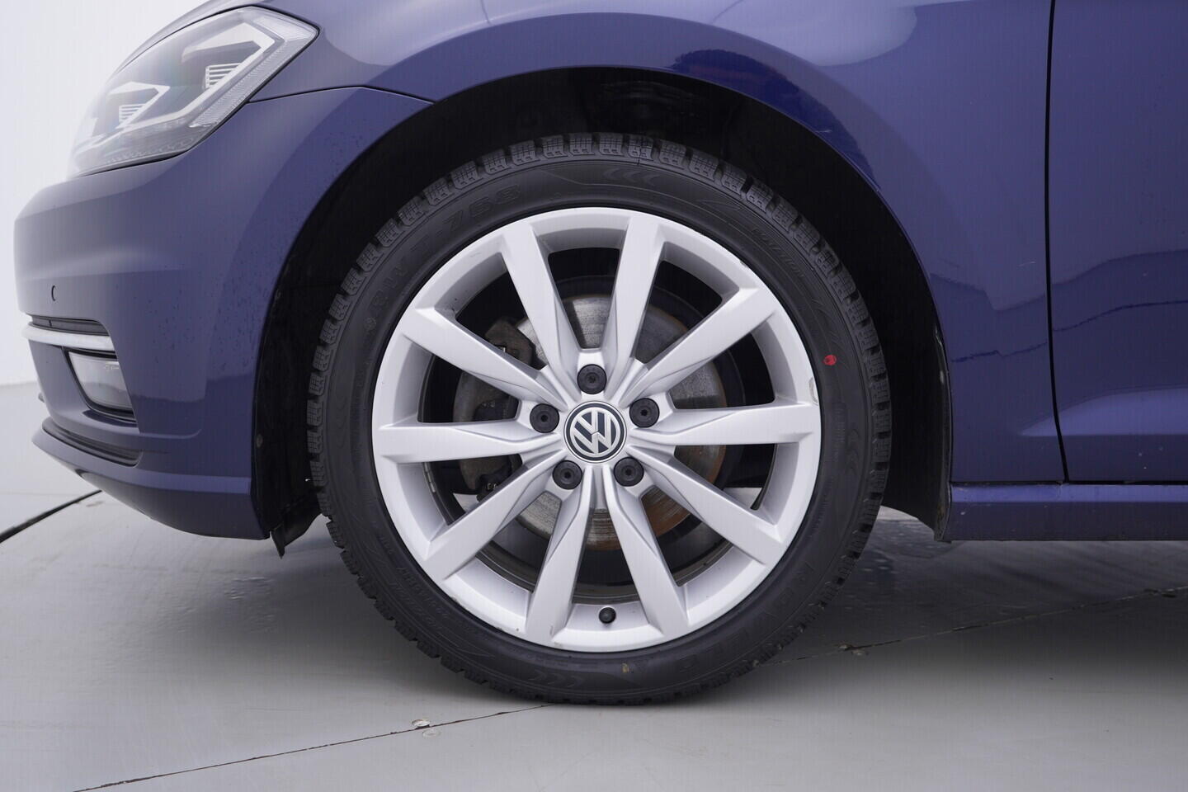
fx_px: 1188
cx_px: 594
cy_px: 396
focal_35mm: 36
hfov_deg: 53.1
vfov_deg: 36.9
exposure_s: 1/60
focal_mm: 24
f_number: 3.5
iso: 125
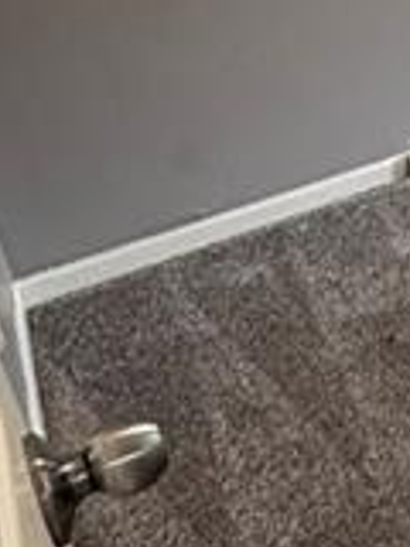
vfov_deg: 27.2
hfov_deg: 16.0
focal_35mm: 67
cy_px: -10
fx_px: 1058
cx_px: 868
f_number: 2.2
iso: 500
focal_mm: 2.22
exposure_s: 1/60
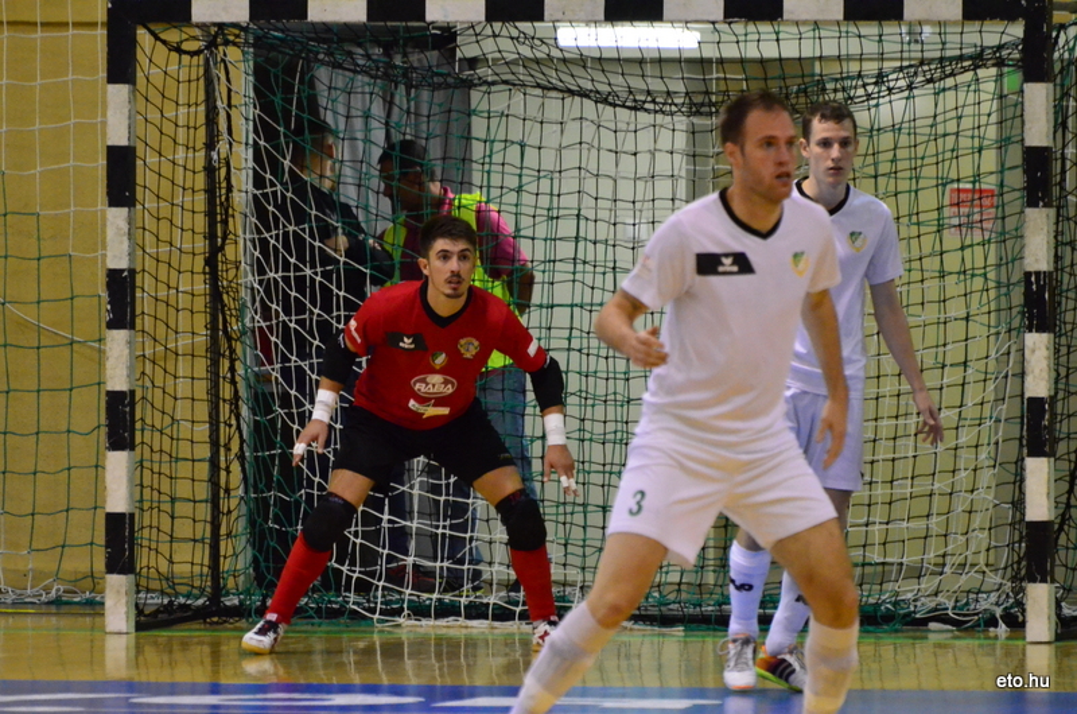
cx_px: 538
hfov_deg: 4.6
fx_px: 13436
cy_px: 357
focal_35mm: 450
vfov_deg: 3.0
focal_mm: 300
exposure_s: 1/400
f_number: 5.6
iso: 6400
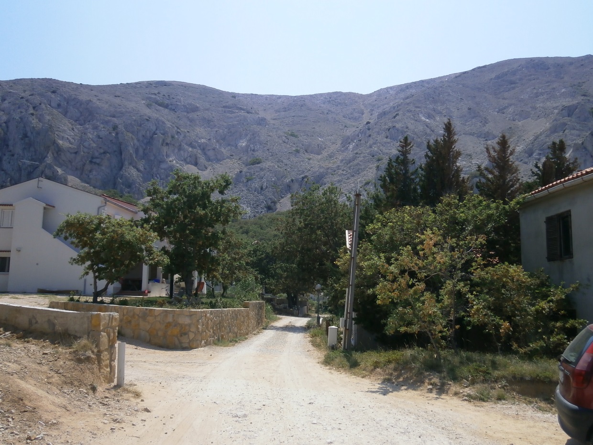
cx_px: 296
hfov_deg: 58.4
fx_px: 531
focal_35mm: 31
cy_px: 222
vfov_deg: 45.4
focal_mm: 5.5
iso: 80
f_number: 8.3
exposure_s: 1/200
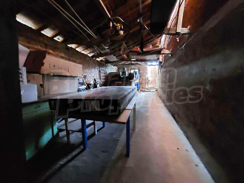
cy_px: 92
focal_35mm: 13
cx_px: 122
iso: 2000
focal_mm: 1.74
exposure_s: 1/10
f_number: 2.2
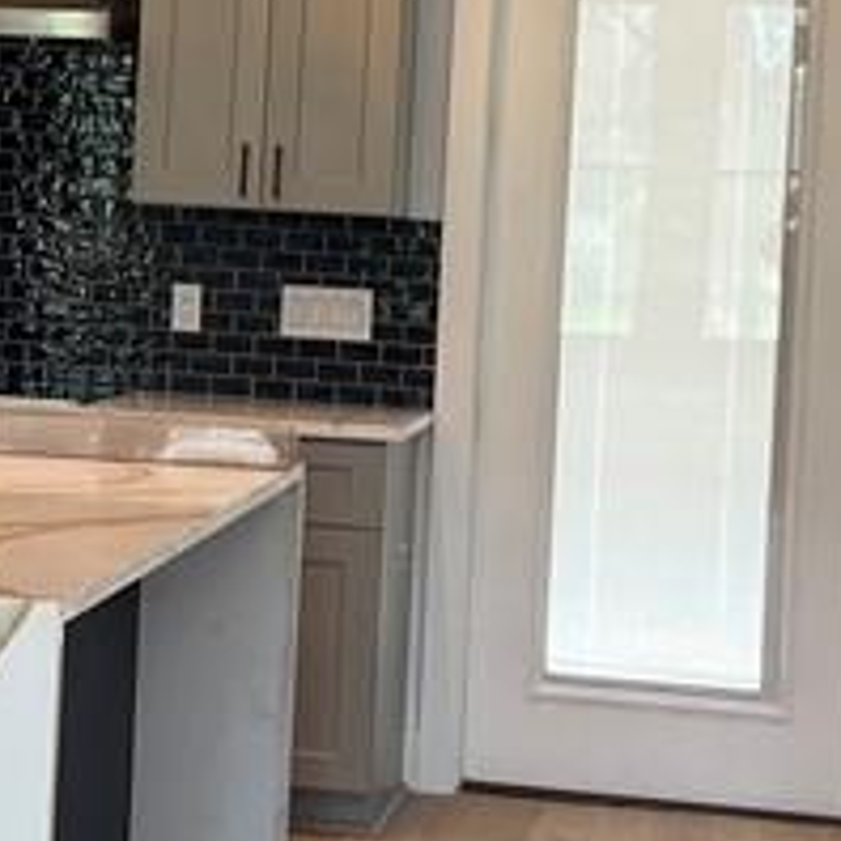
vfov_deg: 14.6
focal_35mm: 119
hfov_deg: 14.5
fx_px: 3271
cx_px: 115
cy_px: 170
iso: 80
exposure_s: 1/120
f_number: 1.5
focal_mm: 5.7
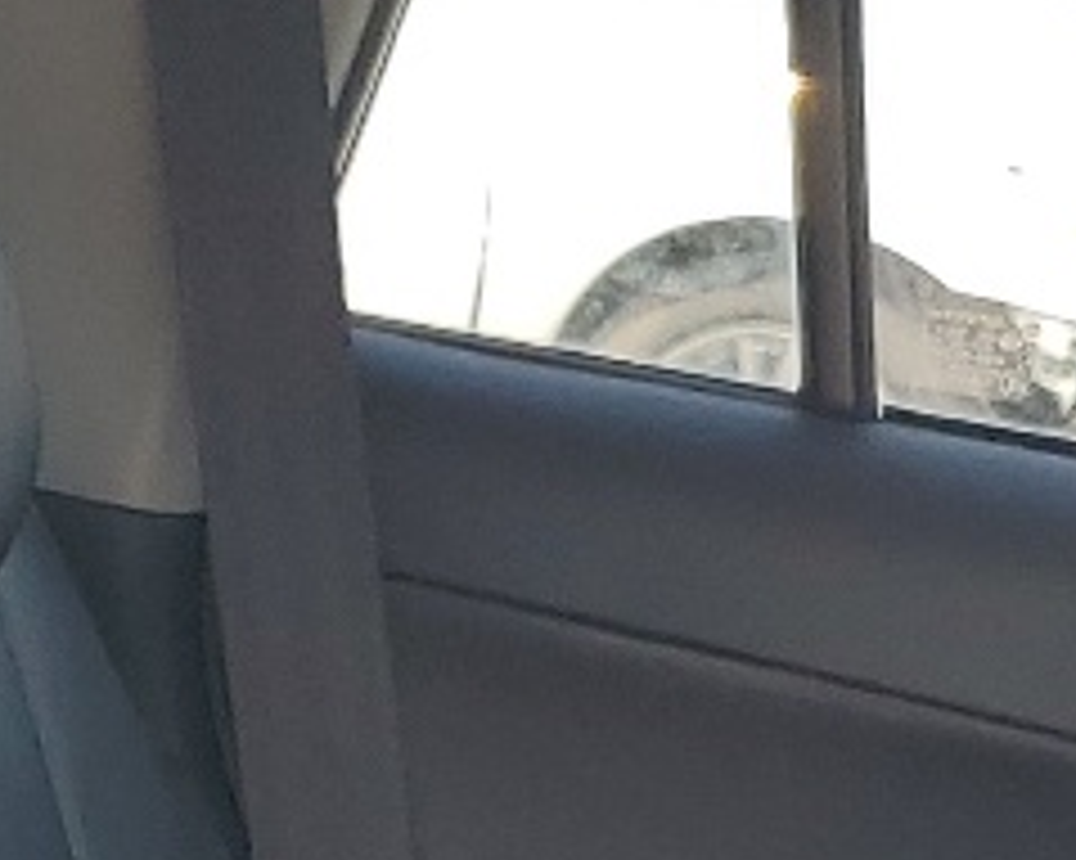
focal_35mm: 170
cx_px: 1621
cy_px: 1968
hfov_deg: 10.9
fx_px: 5412
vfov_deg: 8.4
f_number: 1.5
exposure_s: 1/417
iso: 50
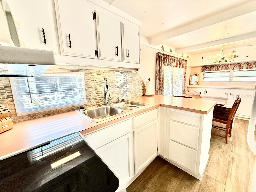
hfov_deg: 102.1
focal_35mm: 14
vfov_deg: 85.7
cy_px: 96
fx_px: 104
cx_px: 128
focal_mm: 2.22
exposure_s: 1/120
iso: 160
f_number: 2.2
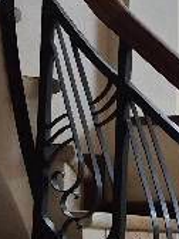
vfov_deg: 13.9
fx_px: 965
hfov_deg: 8.0
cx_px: 644
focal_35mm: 140
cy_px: 222
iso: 125
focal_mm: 5.4
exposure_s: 1/100
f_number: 1.8
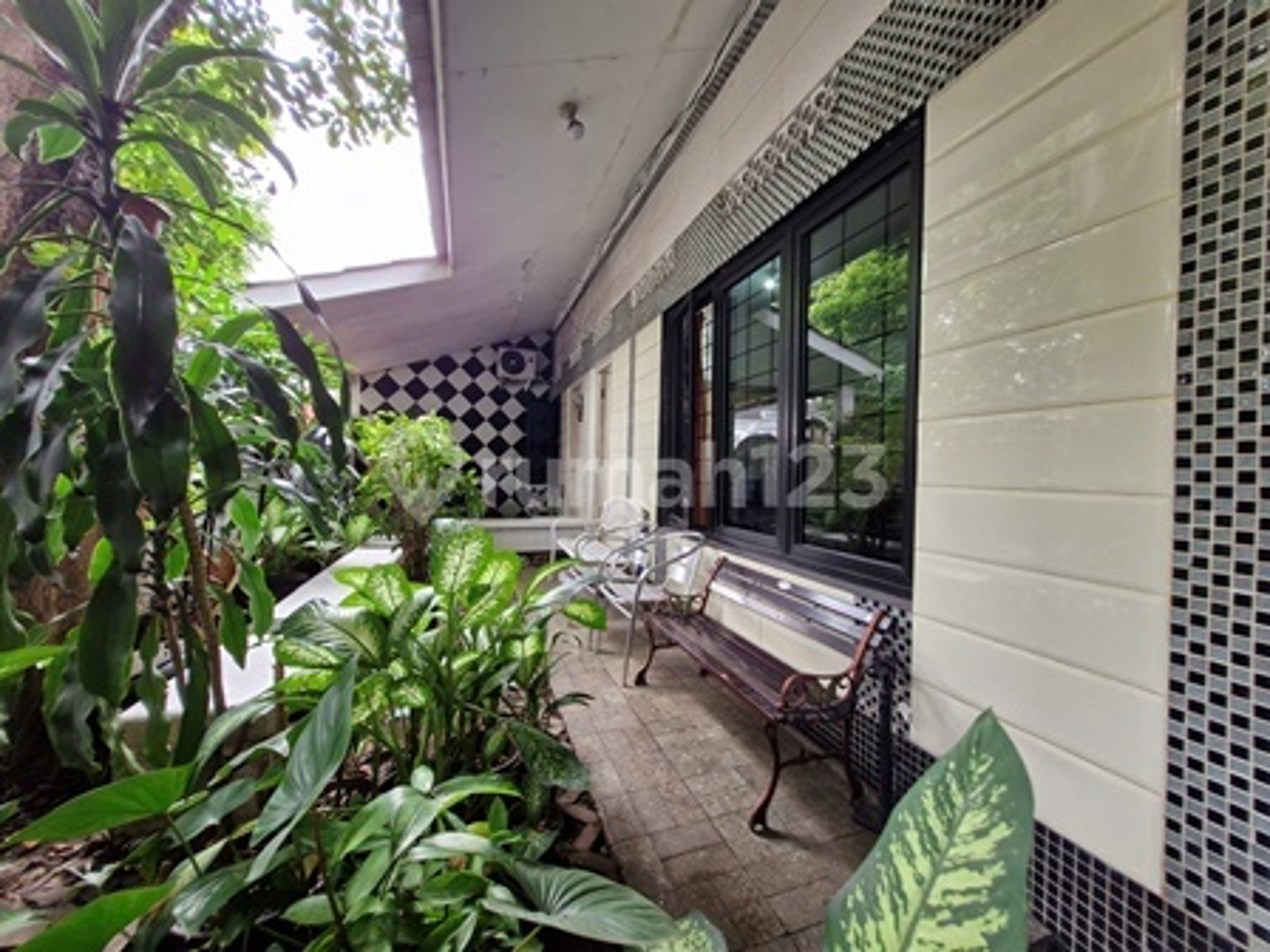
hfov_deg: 106.2
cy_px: 476
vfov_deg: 89.9
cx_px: 635
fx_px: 477
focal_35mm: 13
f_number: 2.2
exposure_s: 1/50
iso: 125
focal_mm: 1.74
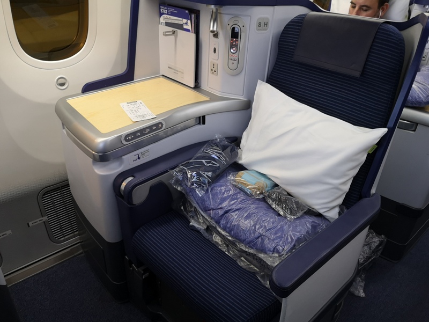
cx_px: 214
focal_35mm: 27
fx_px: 335
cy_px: 161
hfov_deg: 65.3
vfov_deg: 51.4
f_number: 1.8
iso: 400
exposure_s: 1/25
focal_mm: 3.95
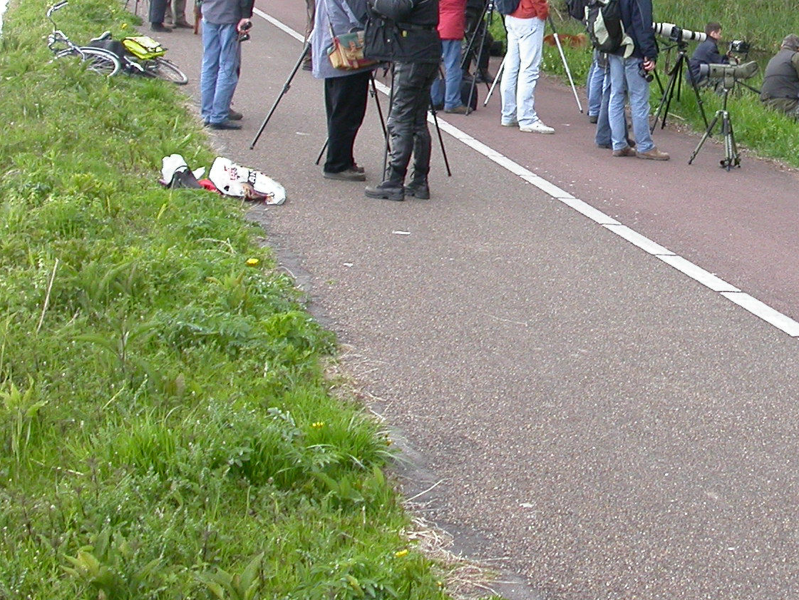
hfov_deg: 24.4
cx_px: 752
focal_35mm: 77
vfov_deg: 18.8
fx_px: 1777
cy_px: 66
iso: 100
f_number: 3.7
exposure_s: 1/69.6
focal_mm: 7.85
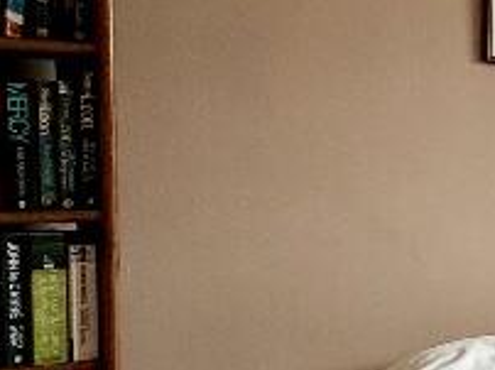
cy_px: 194
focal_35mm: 71
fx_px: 1014
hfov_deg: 17.2
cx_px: 1054
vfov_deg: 20.7
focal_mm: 2.22
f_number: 2.2
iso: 40
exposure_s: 1/259
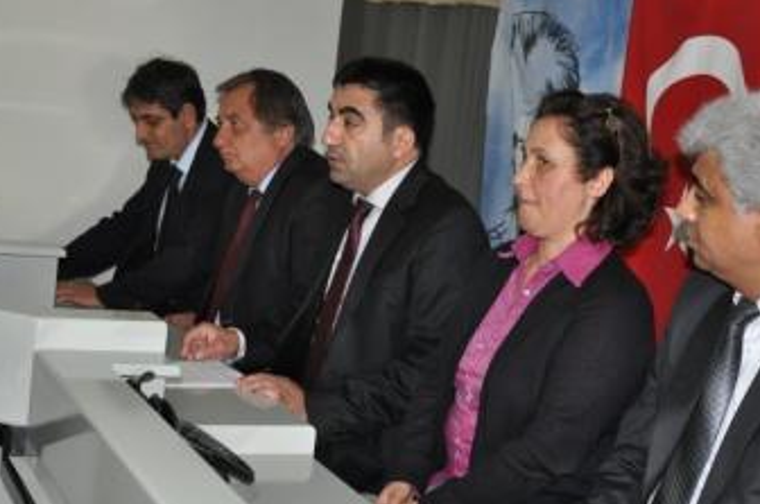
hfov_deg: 31.4
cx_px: 418
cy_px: 279
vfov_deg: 21.2
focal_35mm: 64
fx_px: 1349
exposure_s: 1/60
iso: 800
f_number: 4.2
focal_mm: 32
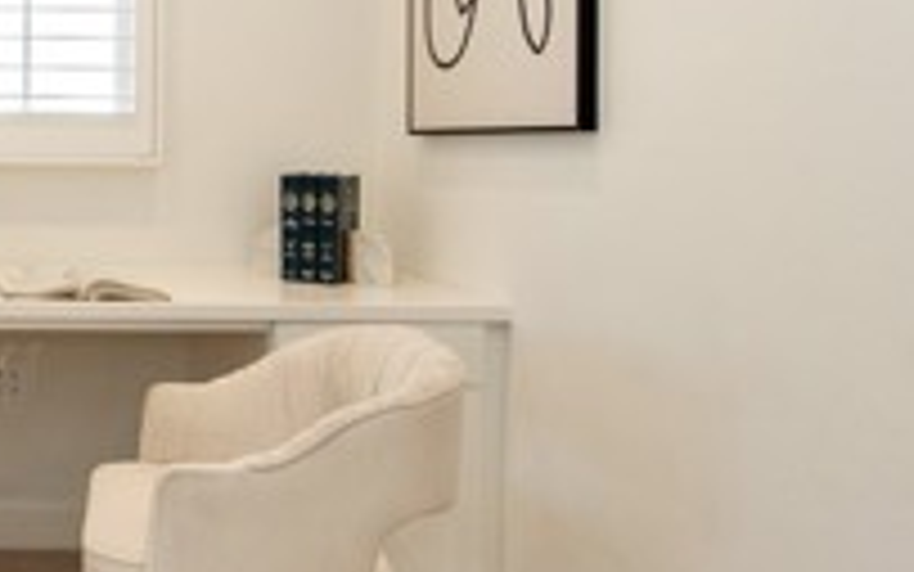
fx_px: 1121
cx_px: -189
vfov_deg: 28.1
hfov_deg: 35.0
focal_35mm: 45
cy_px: 128
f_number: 5.6
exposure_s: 1/125
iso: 640
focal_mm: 14
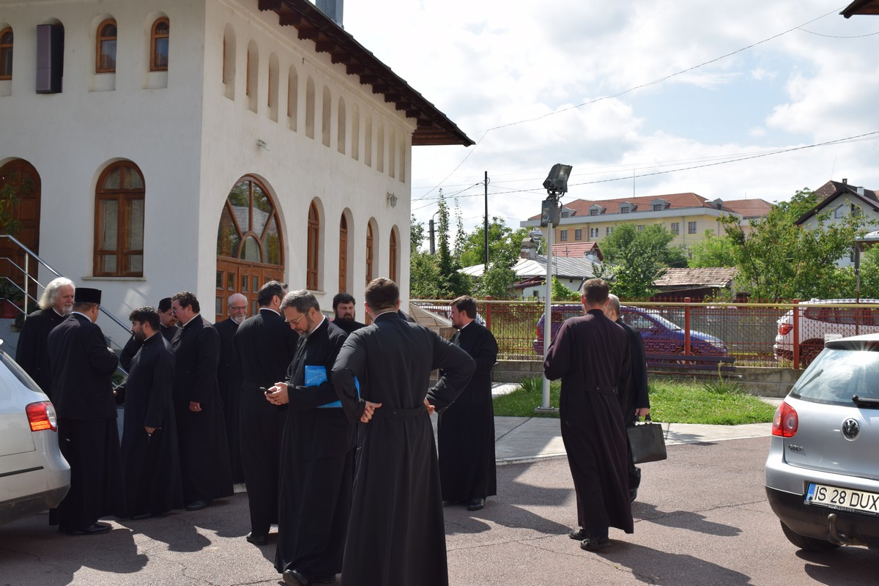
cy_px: 293
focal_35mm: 45
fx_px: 1099
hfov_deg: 43.6
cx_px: 440
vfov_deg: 29.9
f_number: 10
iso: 100
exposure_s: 1/200
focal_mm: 30
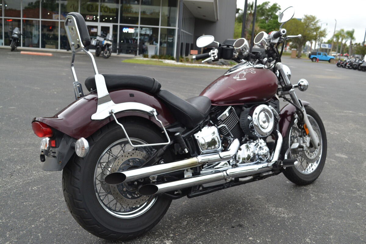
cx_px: 183
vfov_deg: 36.9
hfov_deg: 53.1
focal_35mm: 36
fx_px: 366
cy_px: 122
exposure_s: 1/125
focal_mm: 24
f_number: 5.6
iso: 250
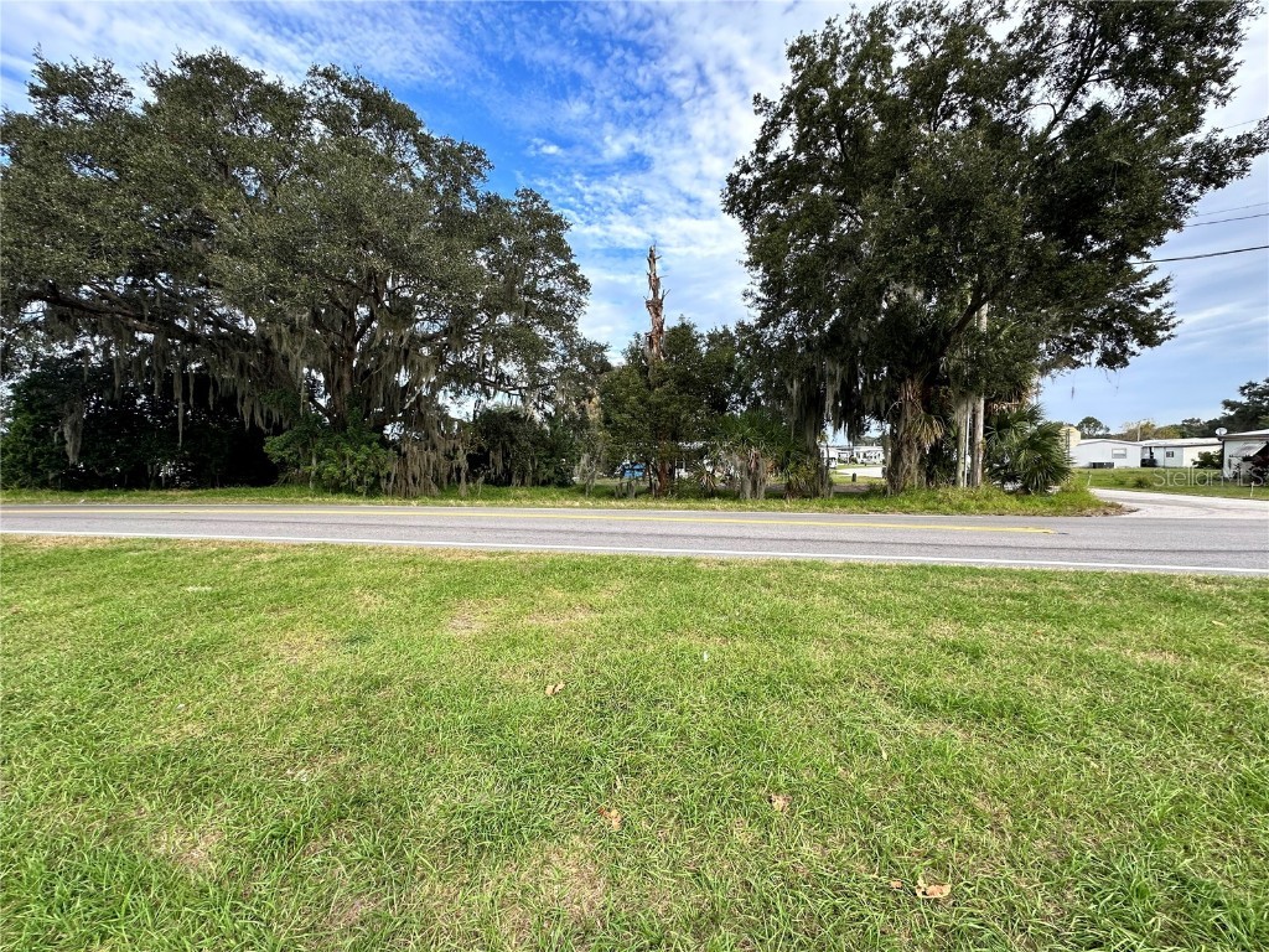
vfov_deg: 85.7
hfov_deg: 102.1
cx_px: 634
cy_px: 476
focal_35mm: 14
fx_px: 513
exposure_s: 1/361
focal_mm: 2.22
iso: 40
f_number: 2.2
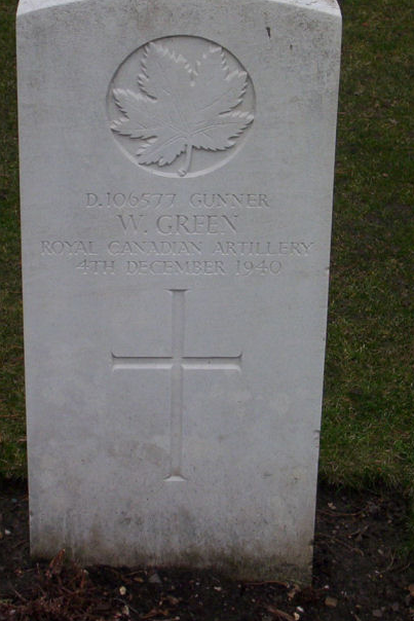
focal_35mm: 111
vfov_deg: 18.4
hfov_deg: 12.3
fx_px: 1914
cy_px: 289
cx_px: 143
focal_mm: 10.76
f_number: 3.62
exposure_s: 1/225
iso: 100
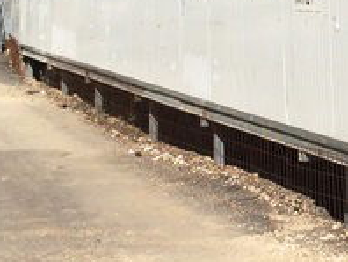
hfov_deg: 15.7
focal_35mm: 121
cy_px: -33
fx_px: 1218
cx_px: 399
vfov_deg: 12.1
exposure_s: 1/4115
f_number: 2.2
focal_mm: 4.12
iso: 40
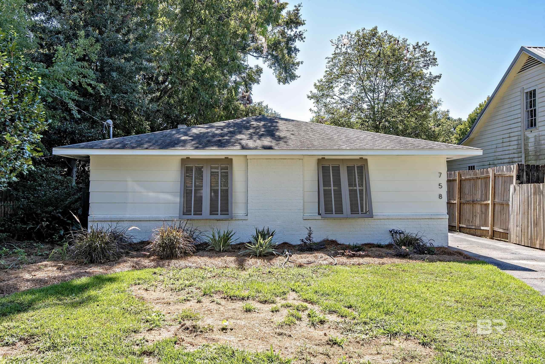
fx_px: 454
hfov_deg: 61.9
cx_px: 272
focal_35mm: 30
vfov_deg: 43.6
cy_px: 182
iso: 250
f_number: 14
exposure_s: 1/80
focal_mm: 30
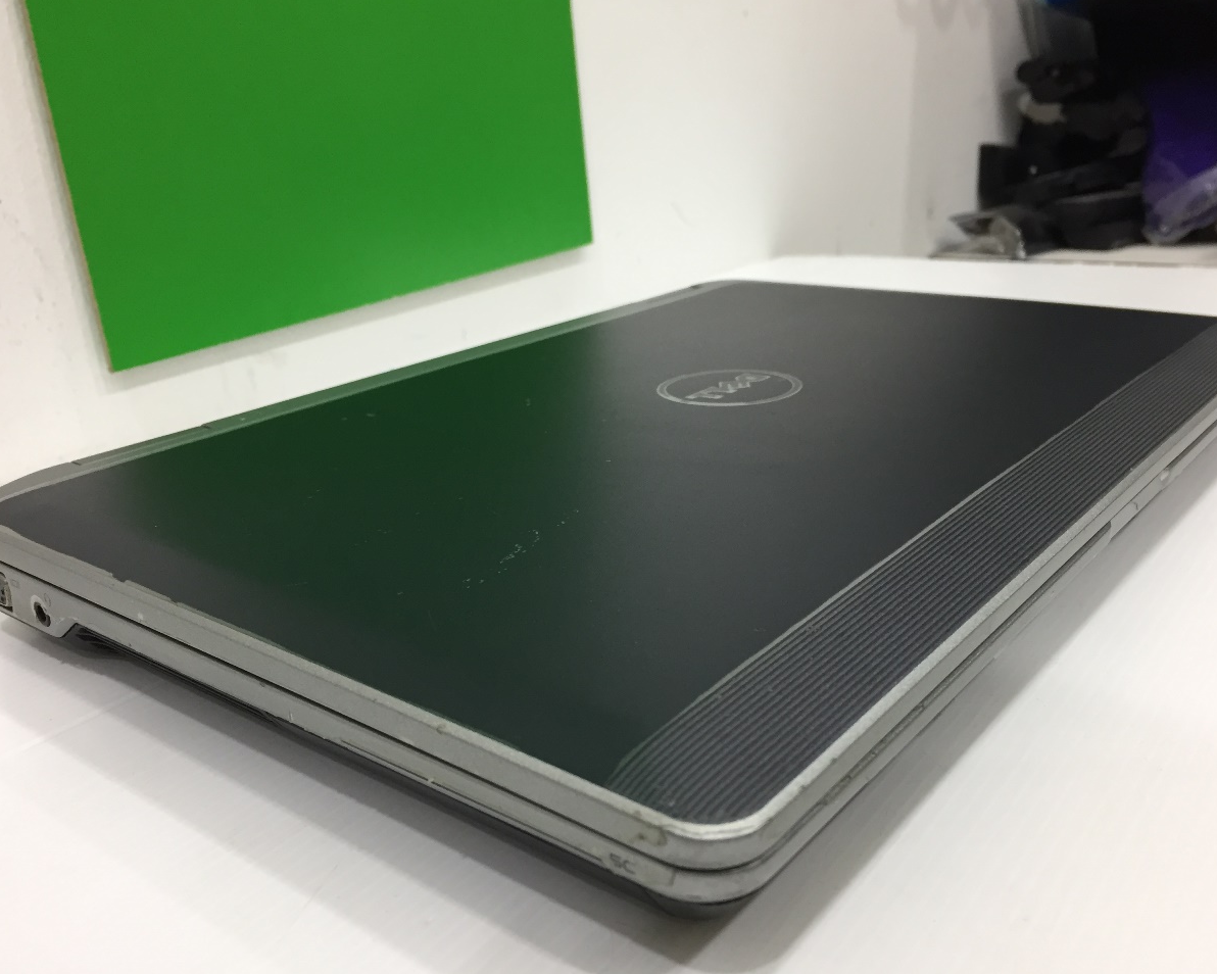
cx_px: 623
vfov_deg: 47.1
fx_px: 1117
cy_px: 488
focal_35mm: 31
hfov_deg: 57.2
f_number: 2.2
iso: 100
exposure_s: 1/33
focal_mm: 4.15
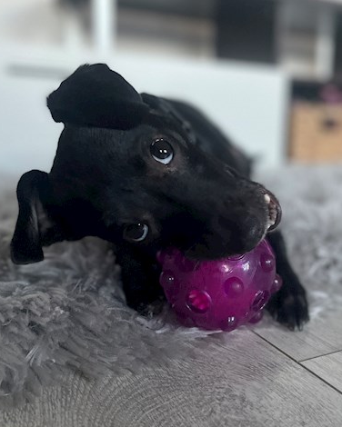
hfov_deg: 40.8
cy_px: 200
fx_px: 455
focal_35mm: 36
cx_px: 216
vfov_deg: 50.2
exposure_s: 1/60
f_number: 1.6
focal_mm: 4.2
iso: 500
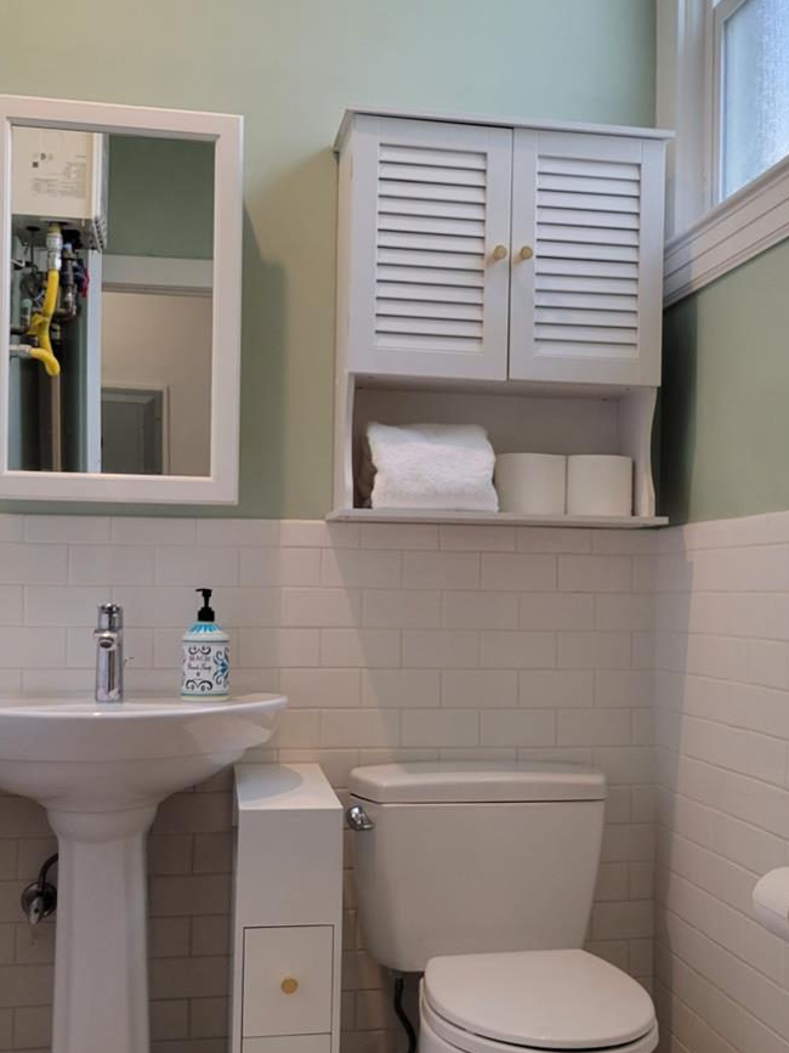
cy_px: 577
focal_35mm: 45
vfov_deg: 42.0
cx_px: 439
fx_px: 1368
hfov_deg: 32.1
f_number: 1.8
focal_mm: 5.4
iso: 125
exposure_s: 1/120
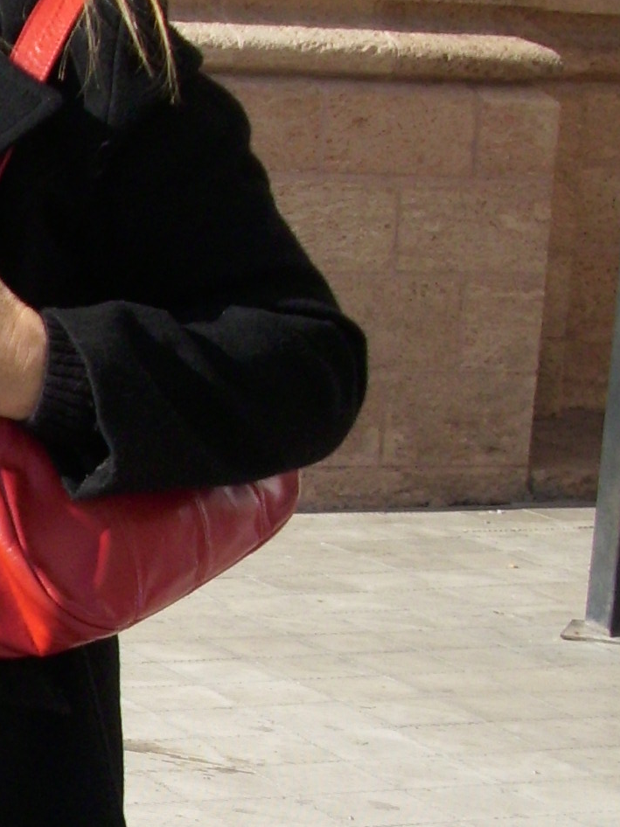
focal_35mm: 107
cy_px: 694
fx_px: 2556
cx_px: -365
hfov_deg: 12.9
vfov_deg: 18.2
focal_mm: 6.2
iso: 50
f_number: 5.6
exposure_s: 1/250
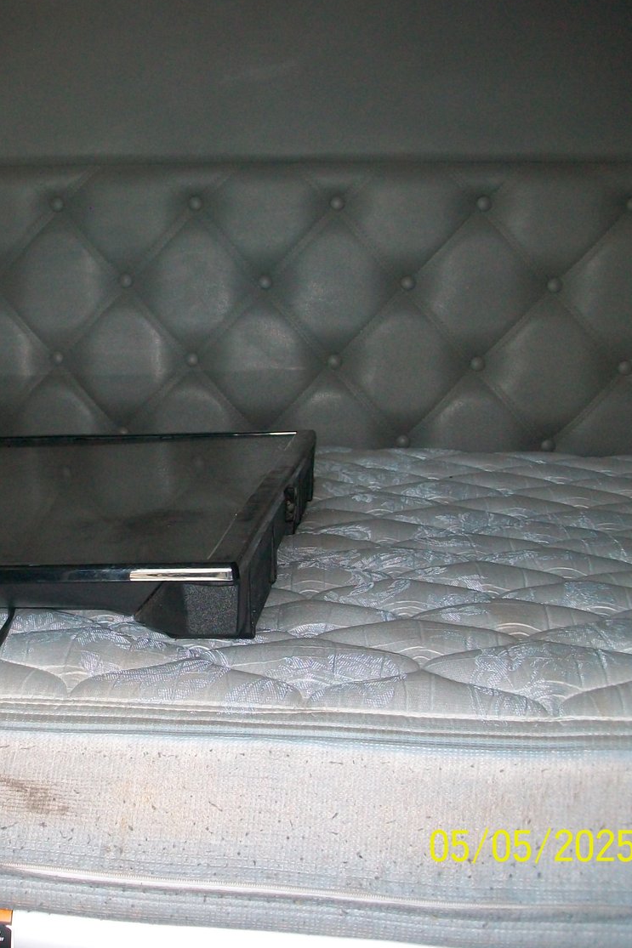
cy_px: 471
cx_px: 57
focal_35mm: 48
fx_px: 1264
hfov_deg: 27.0
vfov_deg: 41.1
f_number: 2.8
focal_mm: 5.7
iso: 120
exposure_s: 1/60
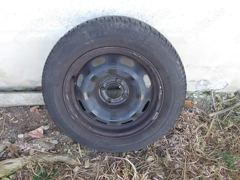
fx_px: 194
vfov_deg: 49.7
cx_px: 120
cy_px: 90
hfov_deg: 63.4
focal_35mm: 28
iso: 80
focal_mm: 4
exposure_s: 1/50
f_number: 2.7
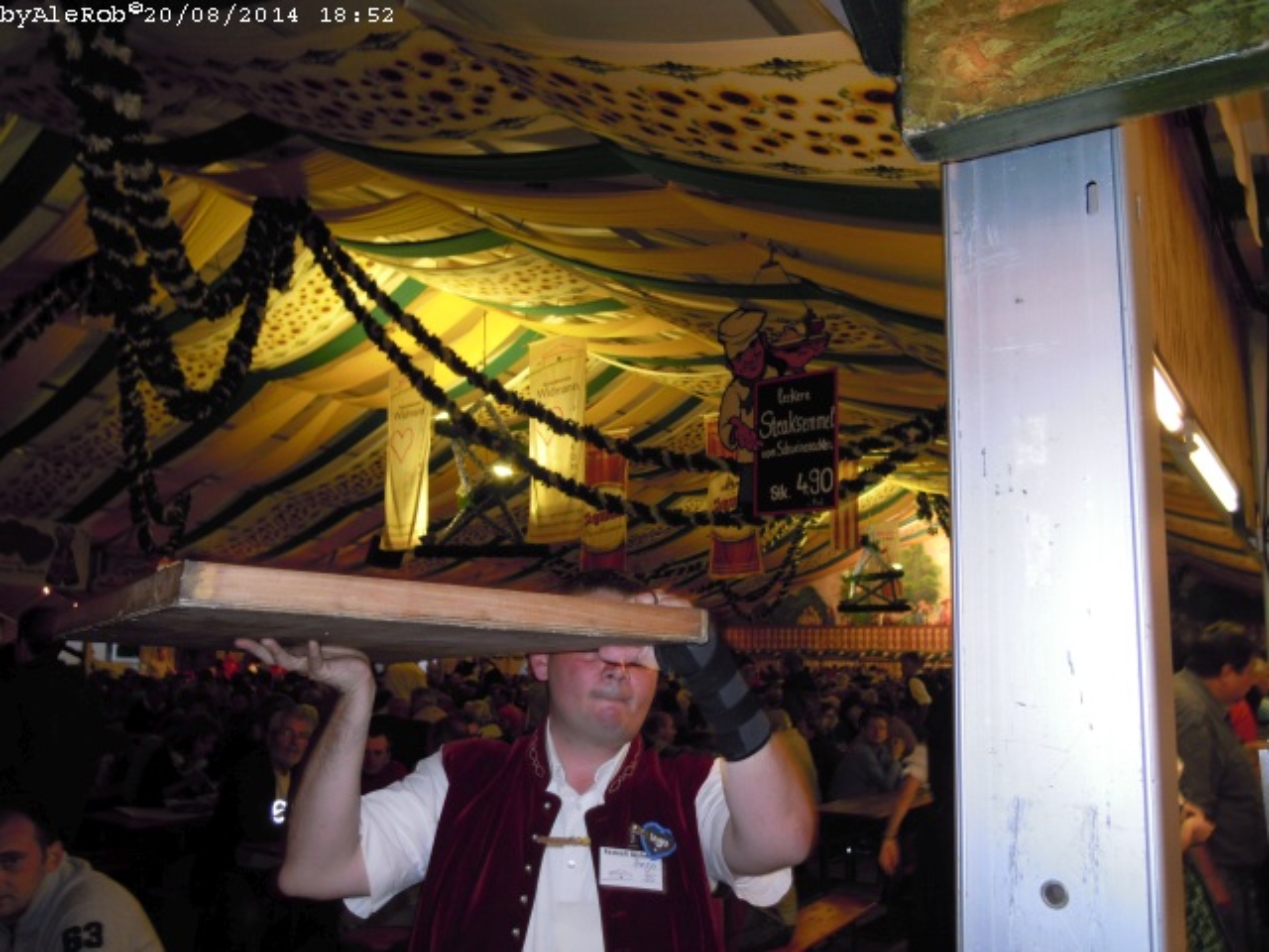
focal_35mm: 28
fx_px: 1026
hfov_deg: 63.4
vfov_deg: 49.7
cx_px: 634
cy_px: 476
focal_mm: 5
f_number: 2.7
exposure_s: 1/25
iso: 200
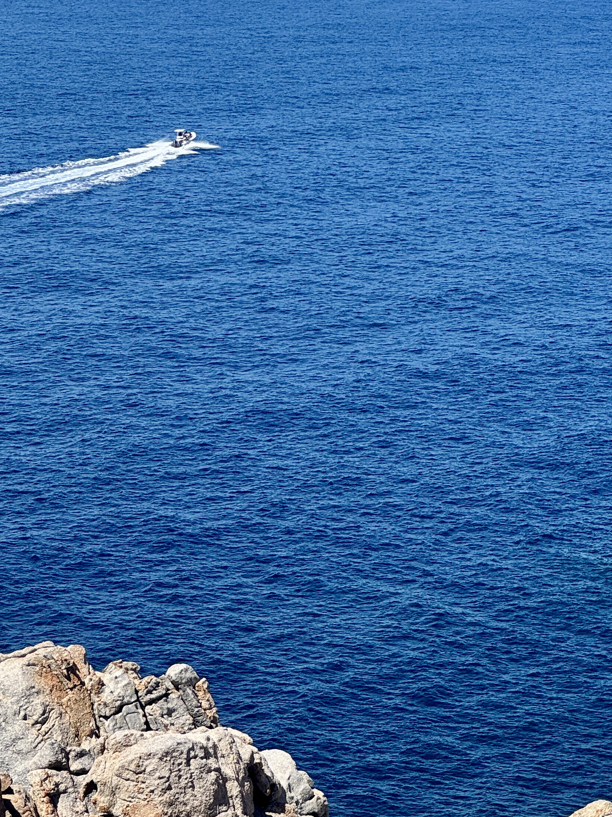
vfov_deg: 14.0
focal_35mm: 141
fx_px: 3324
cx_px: 325
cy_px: 339
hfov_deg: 10.5
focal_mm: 9
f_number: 2.8
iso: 25
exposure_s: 1/911
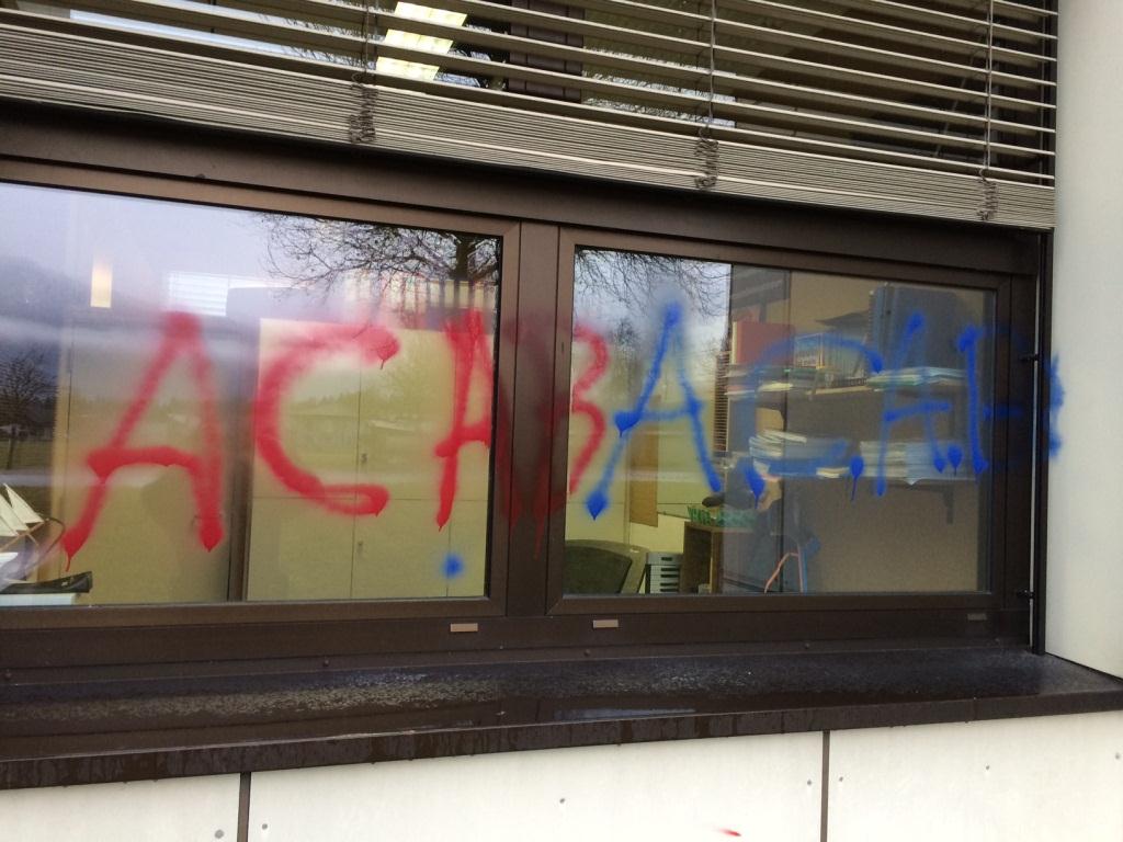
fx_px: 973
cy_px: 421
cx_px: 562
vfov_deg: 46.8
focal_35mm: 30
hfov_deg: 60.0
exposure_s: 1/30
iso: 50
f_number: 2.2
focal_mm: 4.12
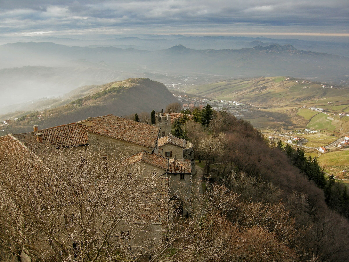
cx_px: 174
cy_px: 131
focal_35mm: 36
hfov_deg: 51.4
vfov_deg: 39.7
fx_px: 363
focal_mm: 7.5
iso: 64
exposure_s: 1/90.7
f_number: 3.4
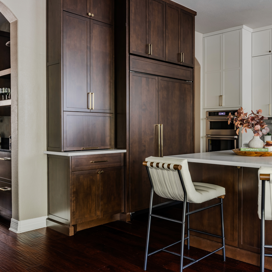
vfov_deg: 46.5
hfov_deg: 45.0
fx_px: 317
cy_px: 137
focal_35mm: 36
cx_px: 201
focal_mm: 27.5
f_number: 11
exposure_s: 4
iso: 64
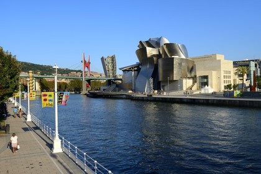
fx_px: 232
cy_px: 87
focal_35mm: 32
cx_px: 130
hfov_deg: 58.7
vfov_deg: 41.1
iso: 200
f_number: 11
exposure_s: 1/250
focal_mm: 32
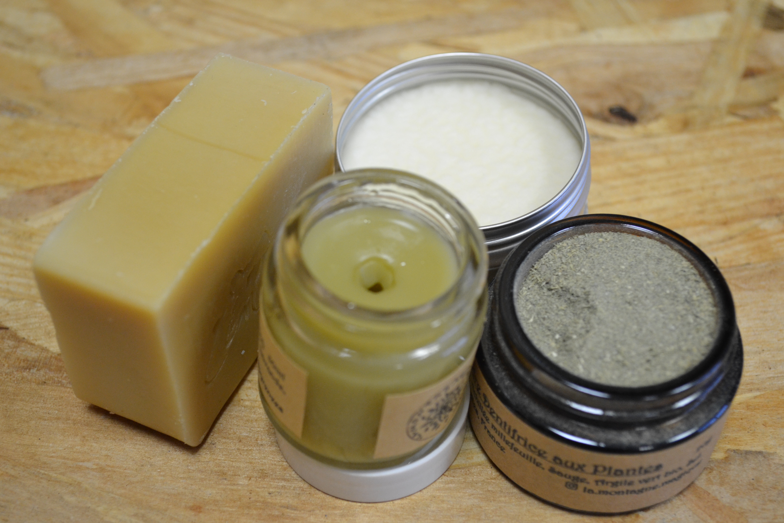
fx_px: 1176
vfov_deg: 25.1
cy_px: 262
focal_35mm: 54
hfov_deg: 36.9
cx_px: 392
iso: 1250
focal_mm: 36
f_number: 5
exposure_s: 1/60
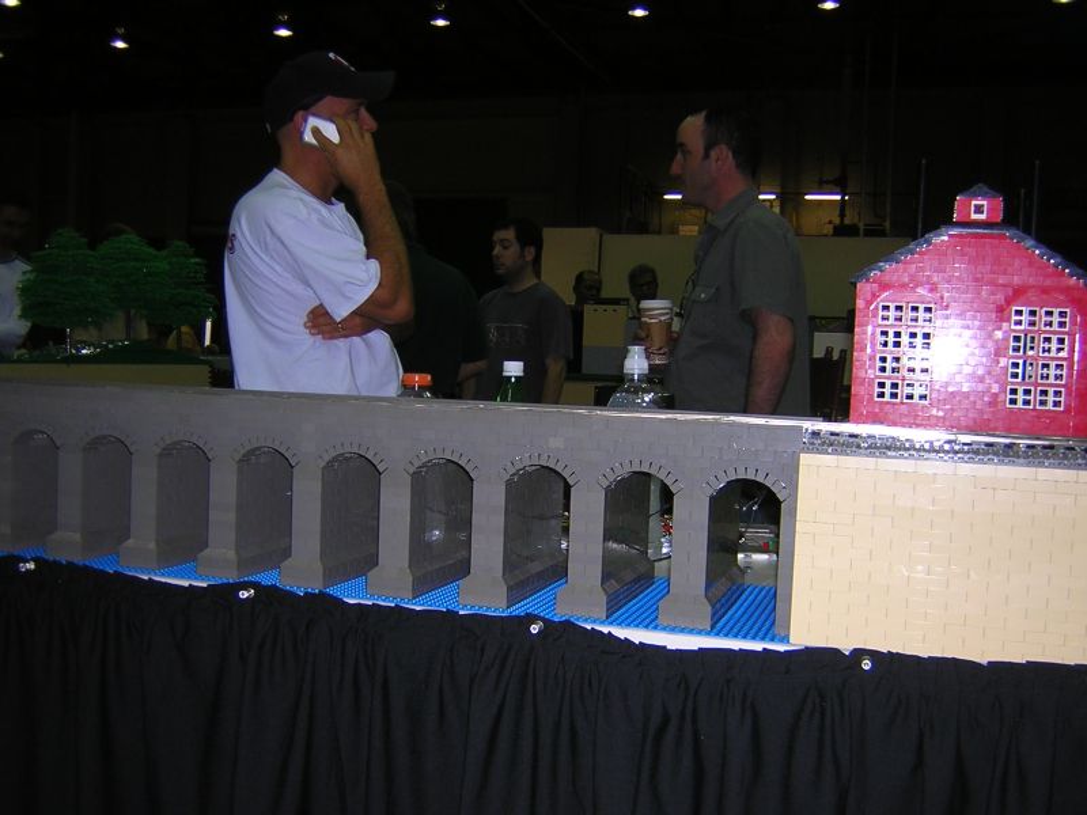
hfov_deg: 51.4
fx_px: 1130
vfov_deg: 39.7
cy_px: 408
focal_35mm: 36
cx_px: 544
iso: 100
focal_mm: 4.7
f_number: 2.6
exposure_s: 1/60.1
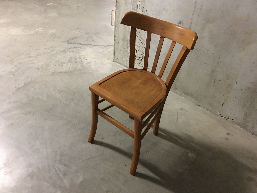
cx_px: 128
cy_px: 96
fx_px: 215
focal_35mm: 29
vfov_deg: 48.2
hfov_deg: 61.7
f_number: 2.2
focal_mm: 4.15
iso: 125
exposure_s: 1/4
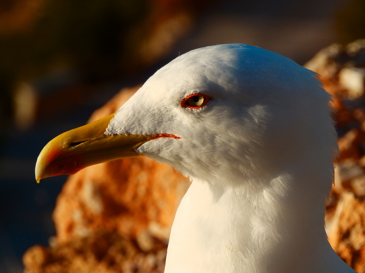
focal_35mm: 366
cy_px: 136
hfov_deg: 5.4
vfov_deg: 4.1
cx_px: 182
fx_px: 3859
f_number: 5.6
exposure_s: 1/500
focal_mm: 65.5
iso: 80
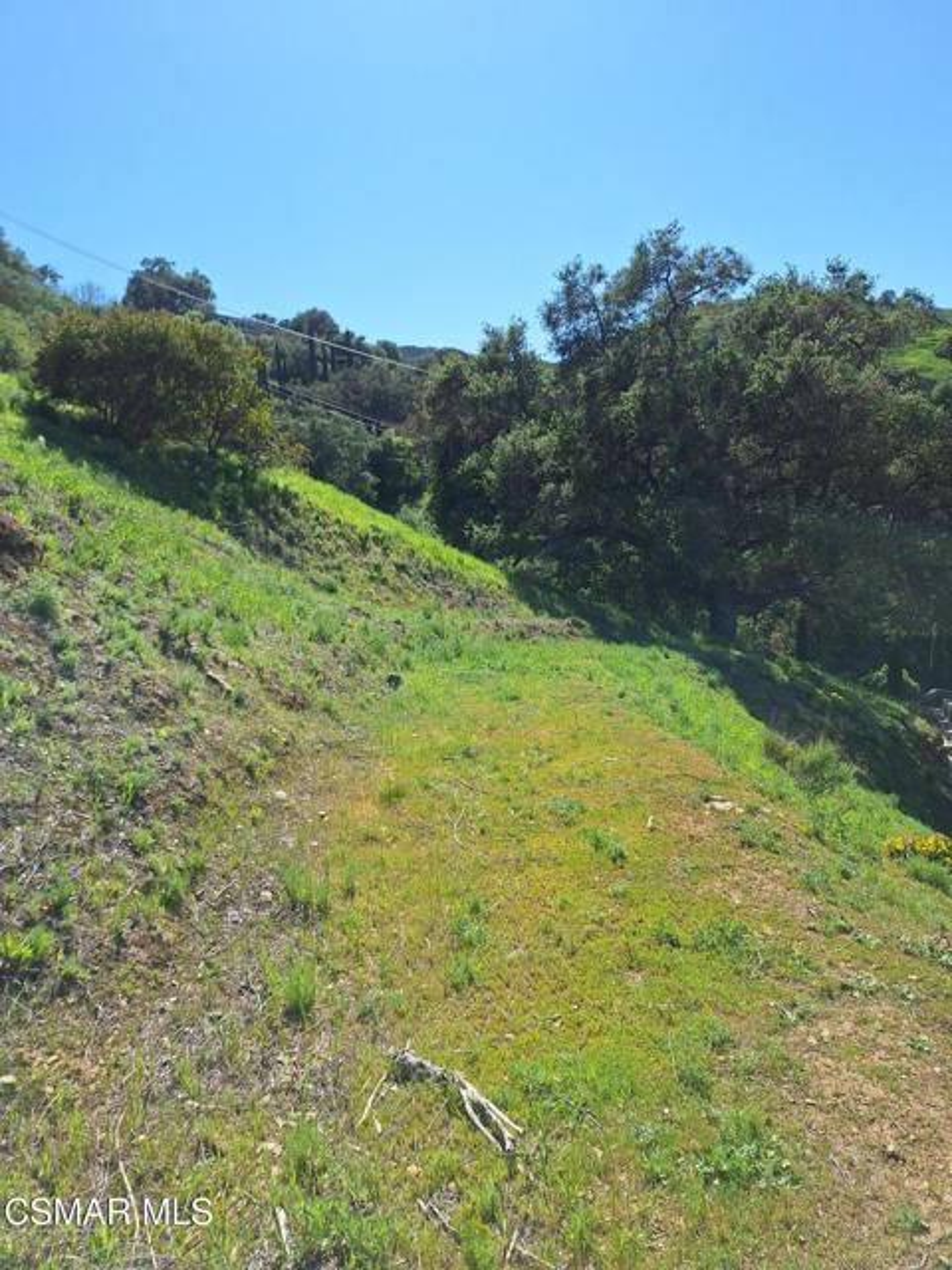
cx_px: 476
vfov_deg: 73.9
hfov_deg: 58.9
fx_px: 843
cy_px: 635
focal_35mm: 23
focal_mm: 5.54
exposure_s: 1/3236
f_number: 1.8
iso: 40
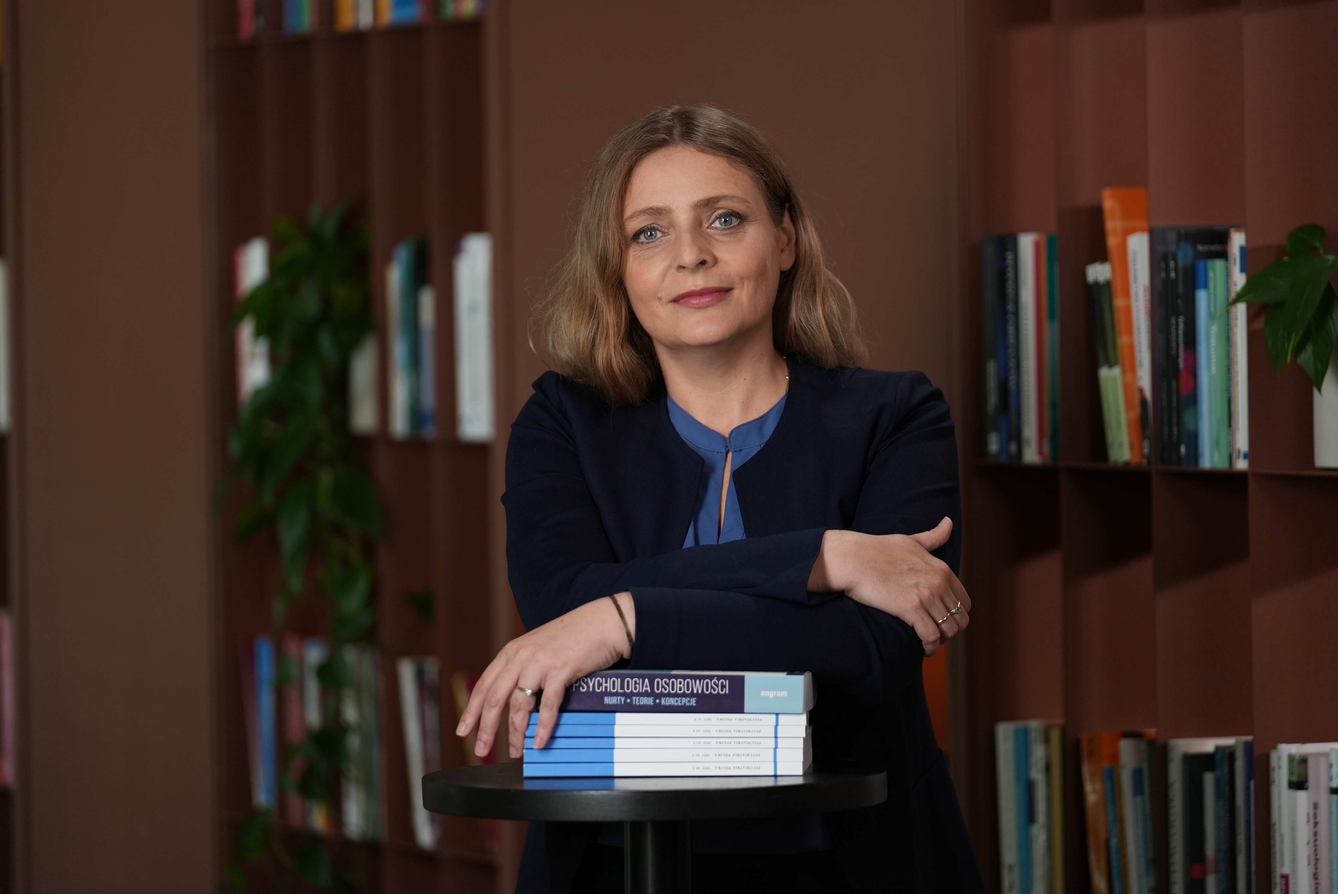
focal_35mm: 158
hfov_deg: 13.0
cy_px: 447
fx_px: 5875
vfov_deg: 8.7
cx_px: 669
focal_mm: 158
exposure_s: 1/160
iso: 640
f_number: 2.8
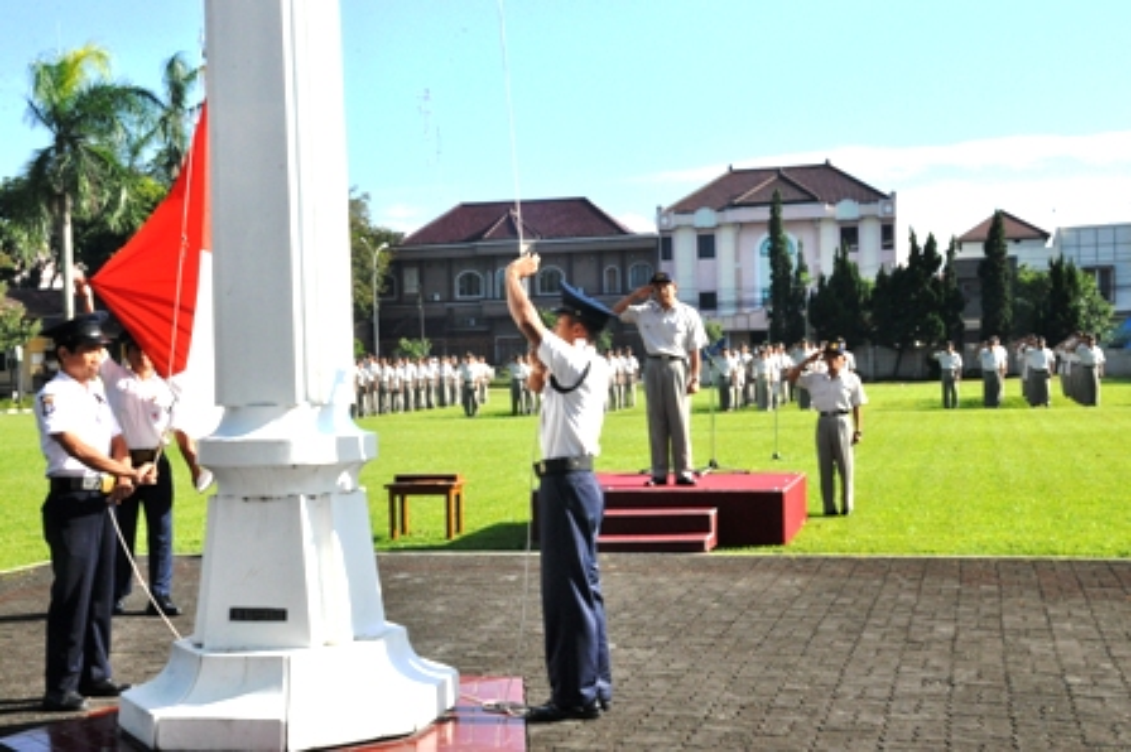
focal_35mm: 48
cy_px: 376
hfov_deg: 41.1
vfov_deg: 28.0
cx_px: 566
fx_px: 1507
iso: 1600
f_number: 29
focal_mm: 32
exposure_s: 1/200
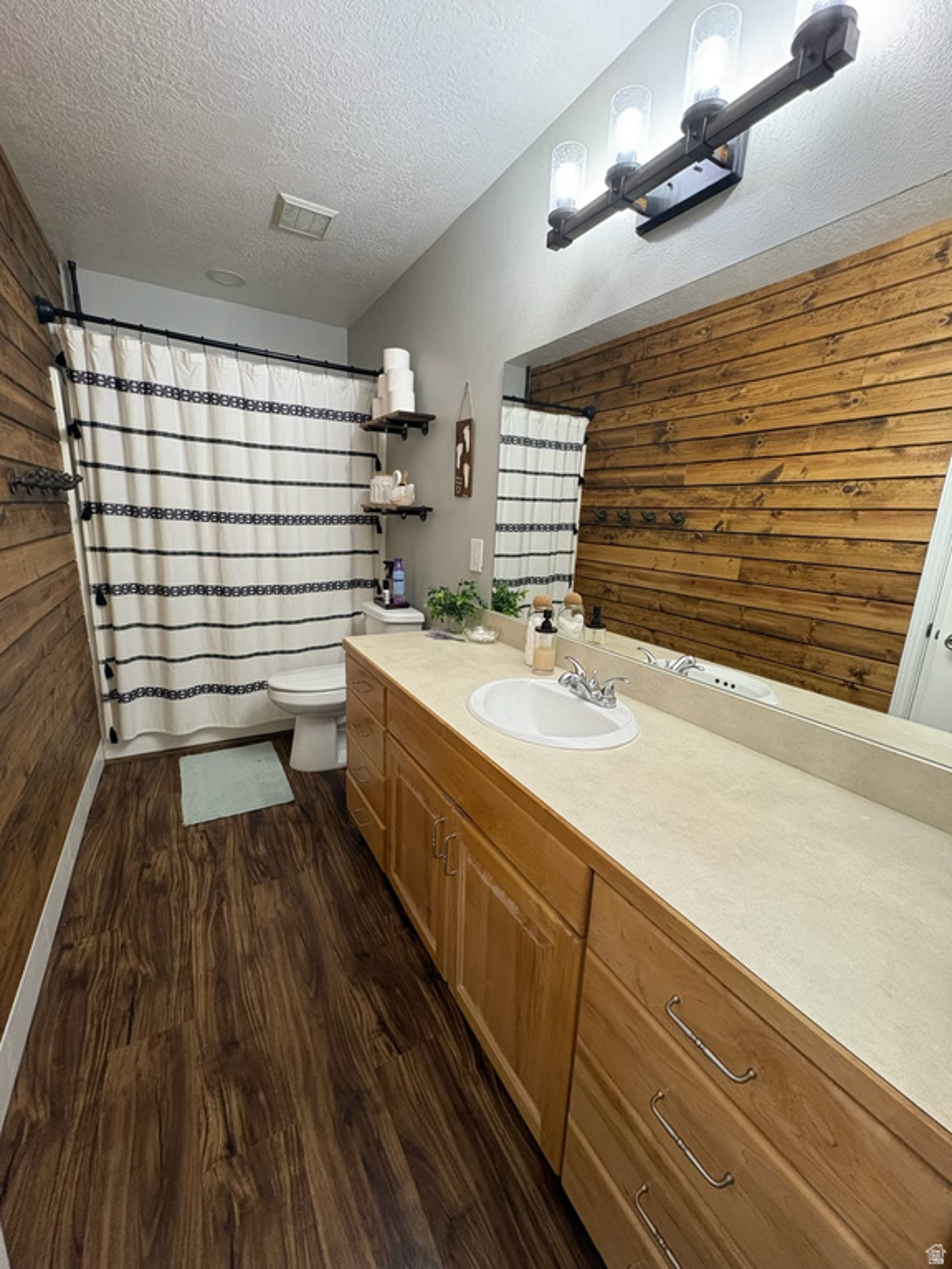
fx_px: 513
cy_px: 634
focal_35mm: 14
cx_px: 476
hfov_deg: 85.7
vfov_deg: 102.1
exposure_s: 1/60
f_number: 2.2
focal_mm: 2.22
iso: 250
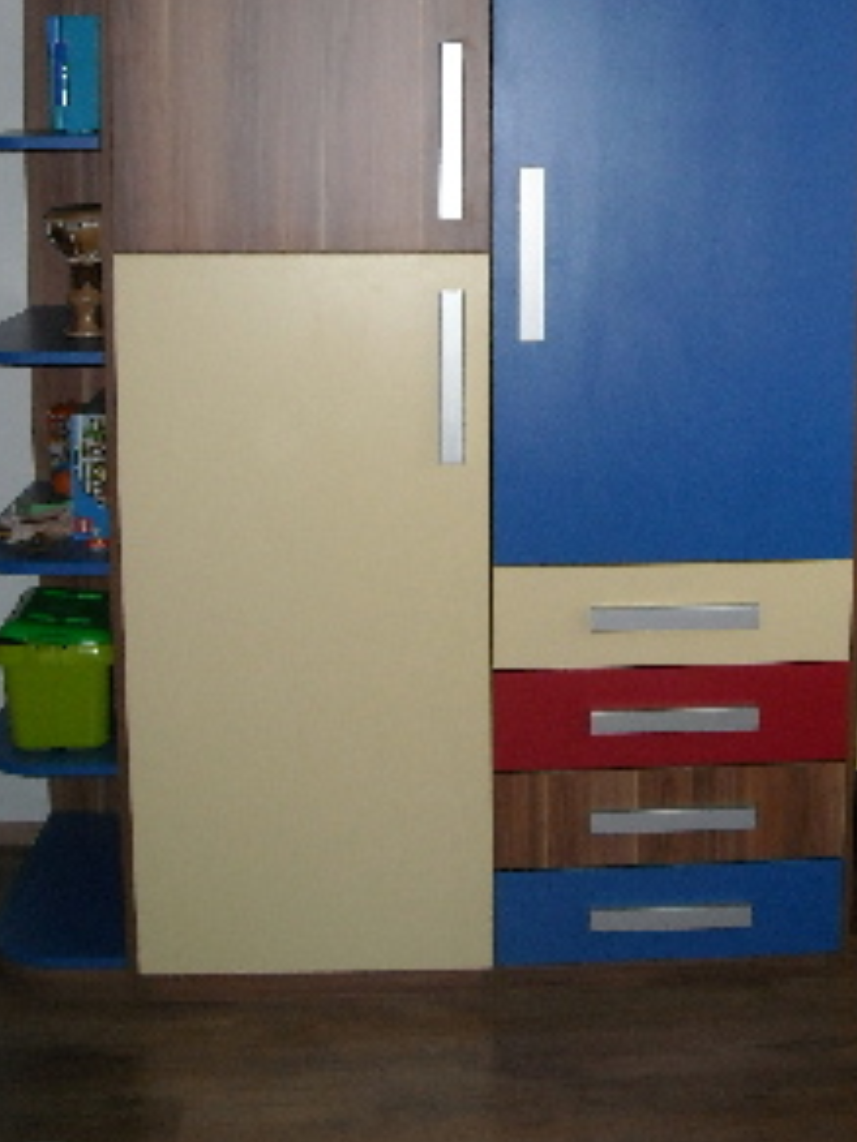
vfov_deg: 34.7
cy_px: 278
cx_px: 638
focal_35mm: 54
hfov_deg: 26.7
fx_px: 1783
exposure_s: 1/60
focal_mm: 5.7
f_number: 2.8
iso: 200
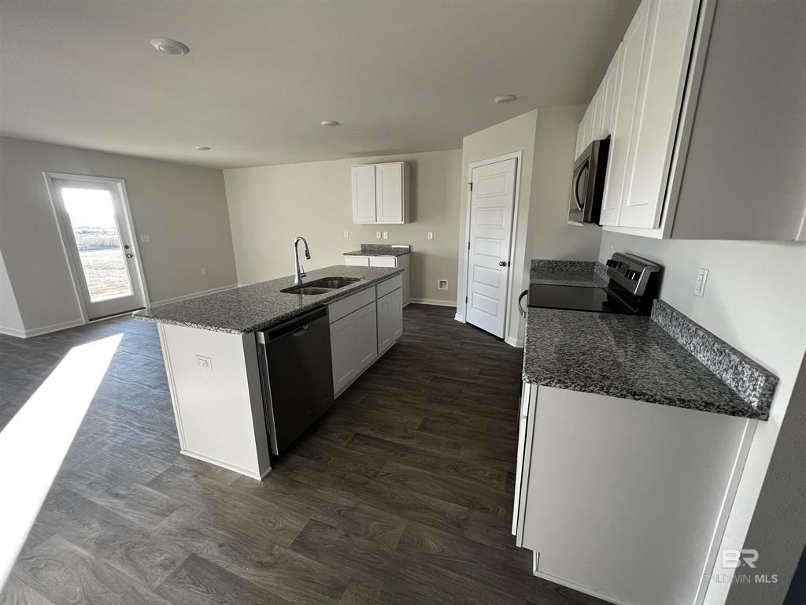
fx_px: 303
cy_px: 302
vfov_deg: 89.9
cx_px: 403
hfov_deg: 106.2
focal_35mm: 13
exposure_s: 1/99
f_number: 1.8
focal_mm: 1.57
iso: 160
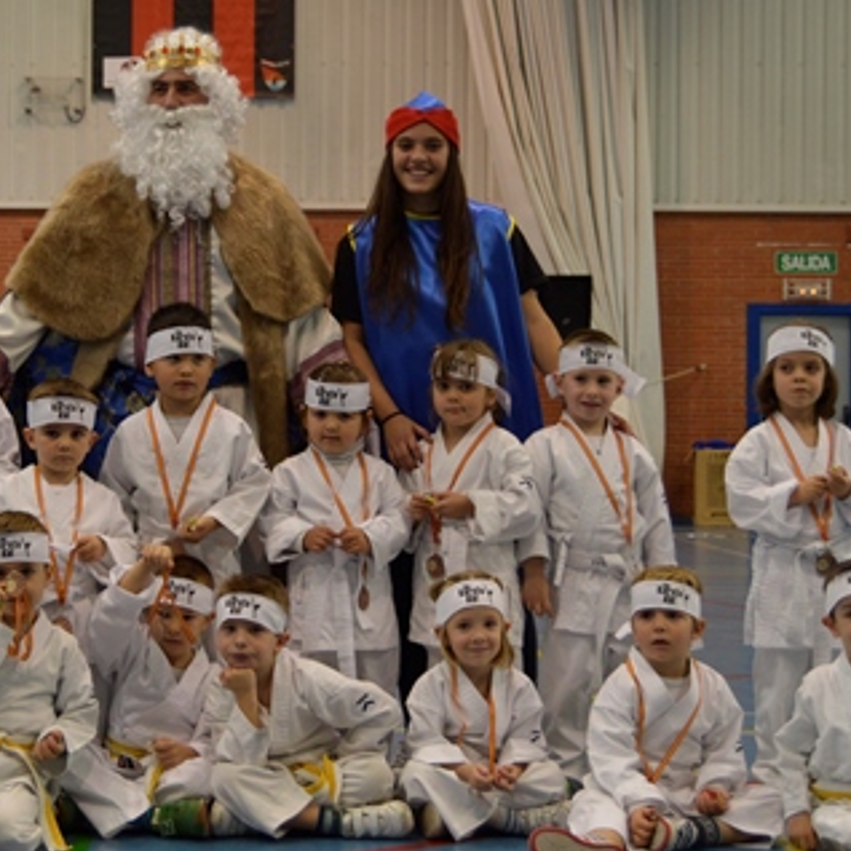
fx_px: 2142
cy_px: 431
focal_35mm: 77
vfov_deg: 22.5
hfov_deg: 22.3
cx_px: 211
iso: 720
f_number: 4.2
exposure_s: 1/60
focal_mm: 30
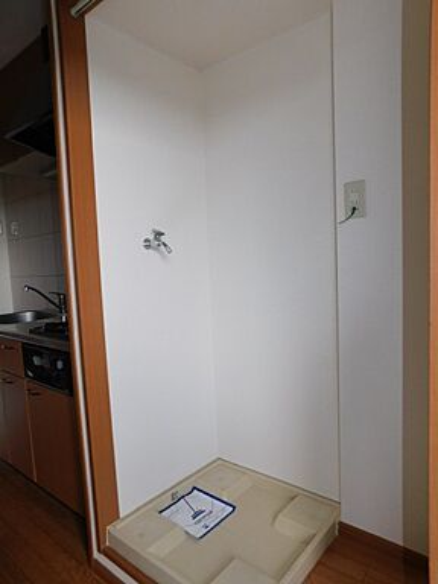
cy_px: 292
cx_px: 219
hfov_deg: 58.9
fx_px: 388
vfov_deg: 73.9
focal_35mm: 23
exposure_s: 1/60
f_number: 3
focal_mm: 4
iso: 125
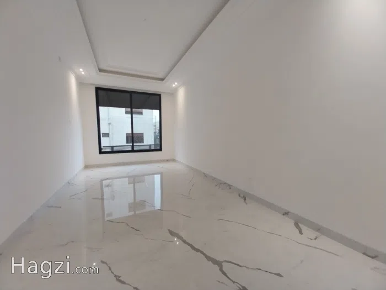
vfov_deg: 89.9
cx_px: 193
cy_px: 145
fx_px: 145
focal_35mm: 13
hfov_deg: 106.2
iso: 100
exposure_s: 1/50
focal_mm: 1.3
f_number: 2.2
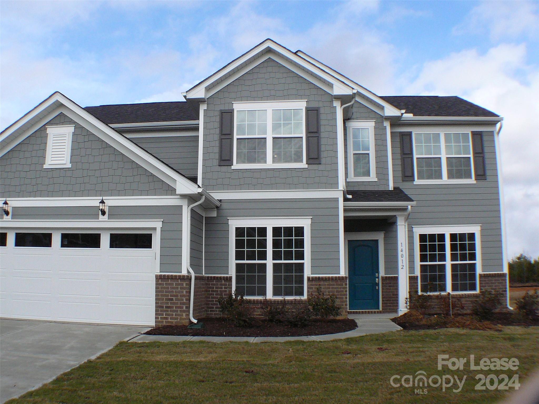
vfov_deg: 30.9
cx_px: 270
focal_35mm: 47
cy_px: 202
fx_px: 732
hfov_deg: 40.4
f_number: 5.6
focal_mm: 7
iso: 200
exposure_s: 1/800
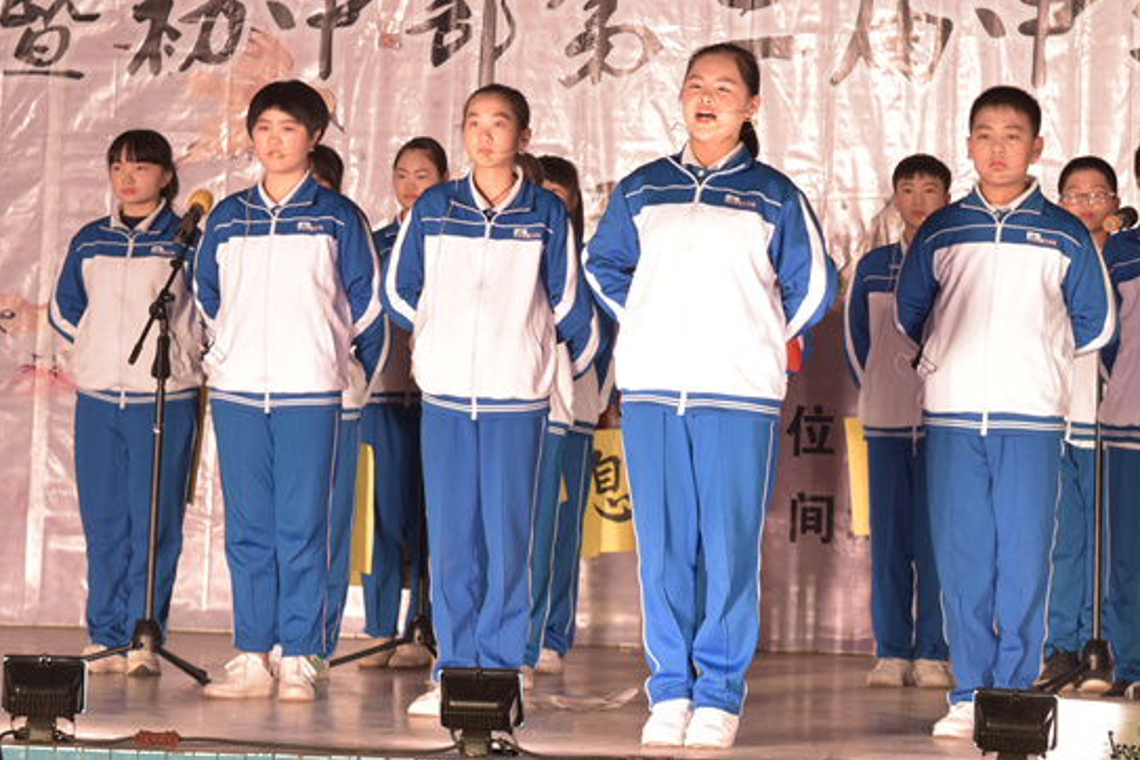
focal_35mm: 138
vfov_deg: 9.9
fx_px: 4370
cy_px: 128
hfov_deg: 14.8
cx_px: 794
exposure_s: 1/40
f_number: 5.6
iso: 320
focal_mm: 50
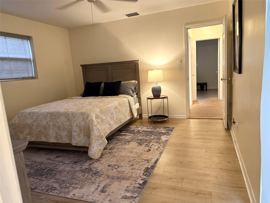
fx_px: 187
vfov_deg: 56.8
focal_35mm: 24
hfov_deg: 71.6
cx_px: 135
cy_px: 102
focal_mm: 6.86
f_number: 1.78
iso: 400
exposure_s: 1/60
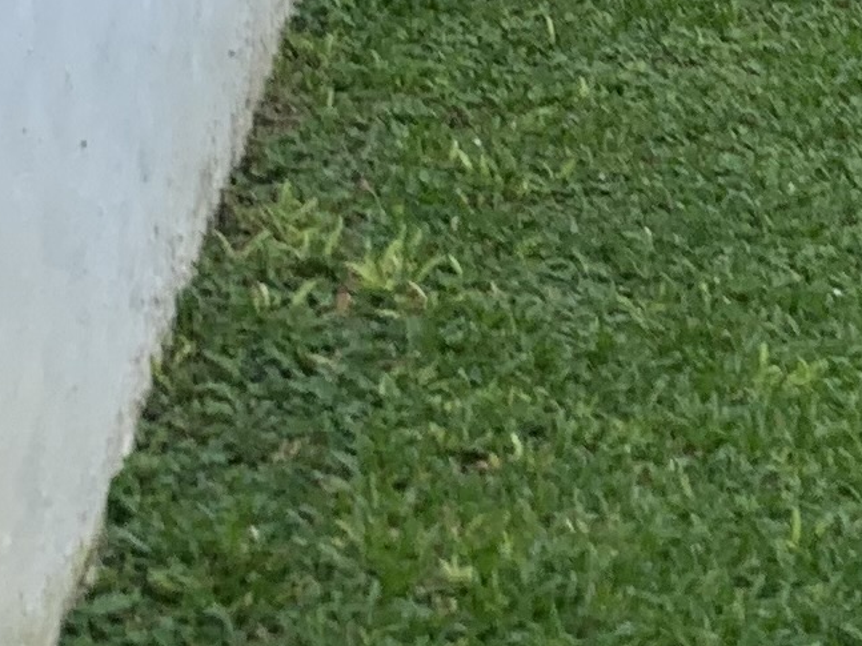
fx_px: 4033
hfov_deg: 11.5
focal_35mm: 162
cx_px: 1430
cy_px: -396
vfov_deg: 8.9
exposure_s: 1/829
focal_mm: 4.25
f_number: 1.8
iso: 25
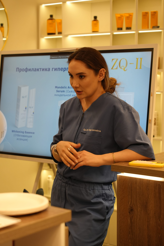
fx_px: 512
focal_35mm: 75
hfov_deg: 18.2
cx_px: 82
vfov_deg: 27.0
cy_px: 123
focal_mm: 75
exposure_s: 1/160
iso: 1250
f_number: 4
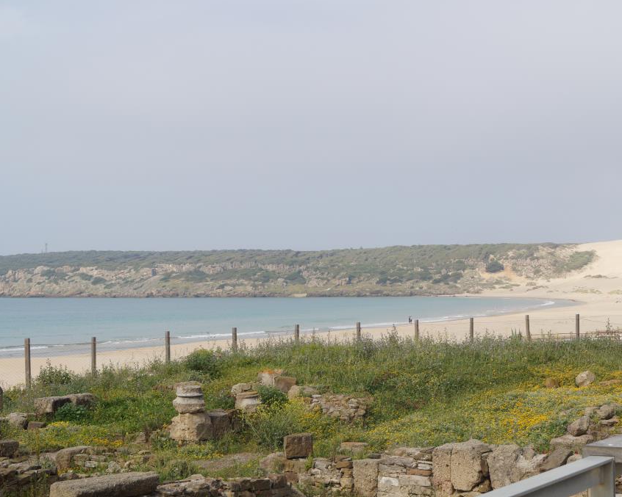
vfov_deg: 25.6
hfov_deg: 31.6
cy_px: 248
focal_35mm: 60
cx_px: 375
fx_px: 1097
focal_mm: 35
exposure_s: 1/200
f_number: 11
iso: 100
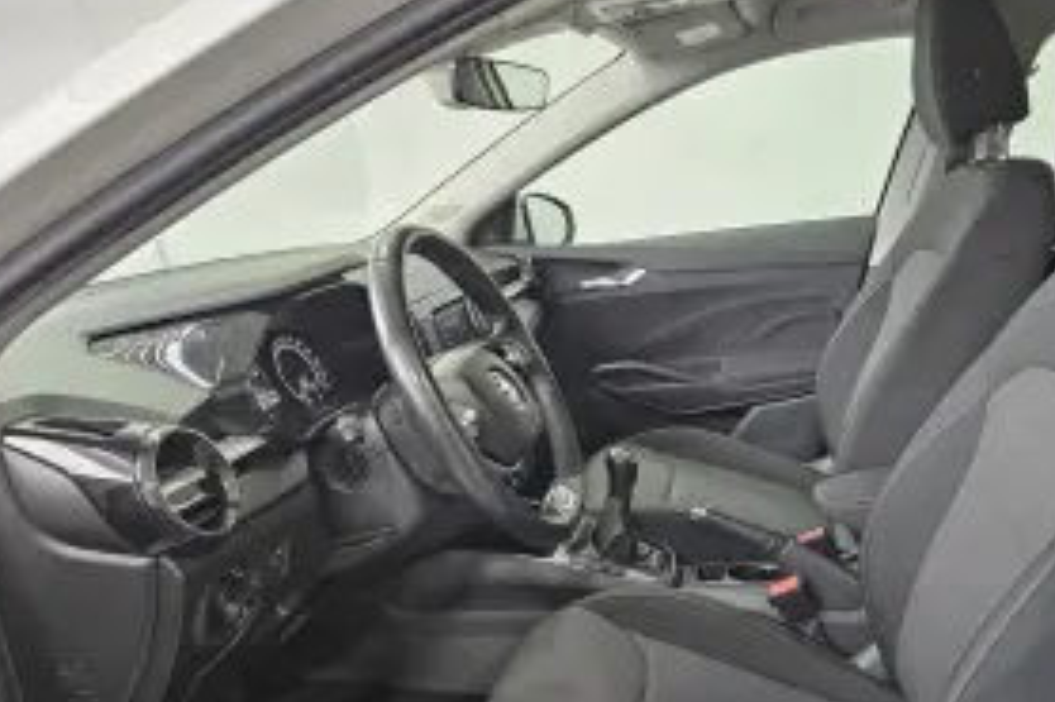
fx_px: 908
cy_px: 459
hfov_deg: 59.8
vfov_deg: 41.8
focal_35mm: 31
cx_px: 630
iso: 250
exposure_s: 1/180
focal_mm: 6.3
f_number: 1.7
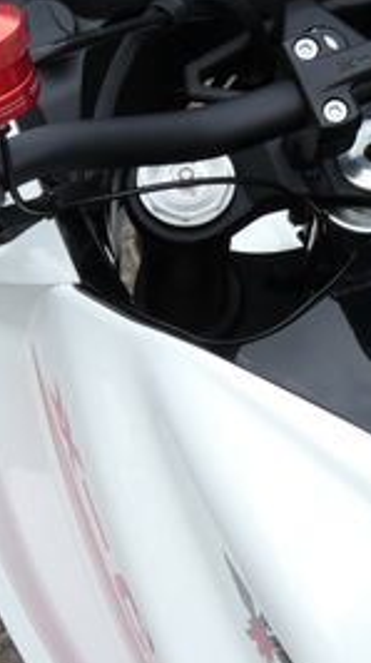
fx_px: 1474
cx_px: 354
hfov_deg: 14.2
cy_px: 165
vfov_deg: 25.0
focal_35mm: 84
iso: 80
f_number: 3.4
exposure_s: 1/125
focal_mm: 5.8
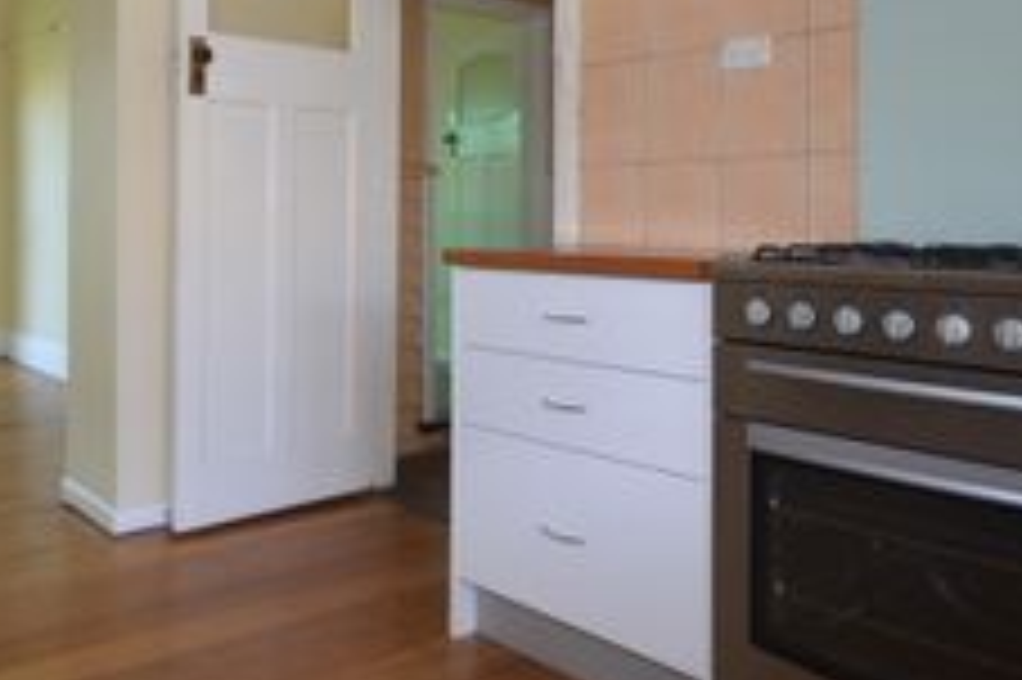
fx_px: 879
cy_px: 196
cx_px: 239
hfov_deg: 56.9
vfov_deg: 41.4
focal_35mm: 31
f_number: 4
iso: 500
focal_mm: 10
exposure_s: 1/60
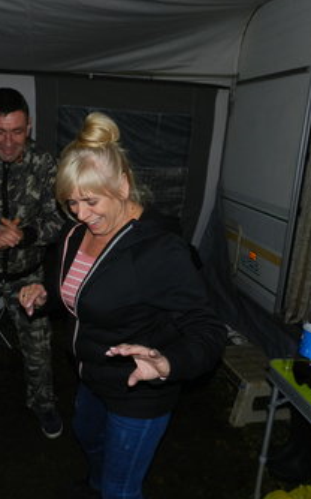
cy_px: 250
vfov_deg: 58.2
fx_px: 448
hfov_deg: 37.2
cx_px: 72
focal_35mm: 33
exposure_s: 1/30
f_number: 3.4
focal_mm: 4
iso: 200
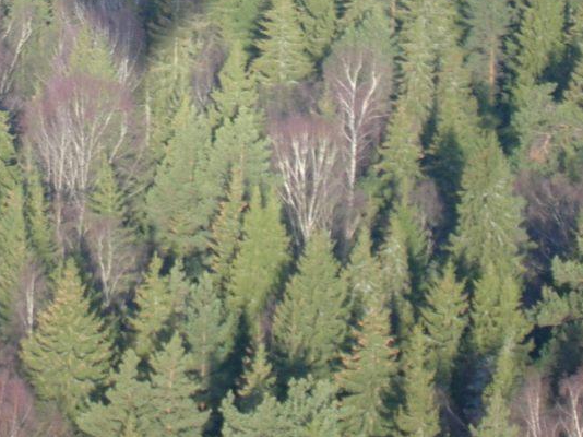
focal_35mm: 184
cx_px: 119
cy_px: 54
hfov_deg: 10.7
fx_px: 3098
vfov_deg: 8.0
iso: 50
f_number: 4.6
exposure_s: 1/90
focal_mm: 15.9
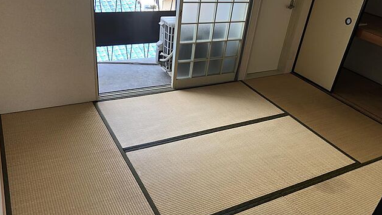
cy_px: 125
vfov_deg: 37.7
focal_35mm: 31
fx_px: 314
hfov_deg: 62.6
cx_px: 190
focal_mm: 3.99
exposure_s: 1/120
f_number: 1.8
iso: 64
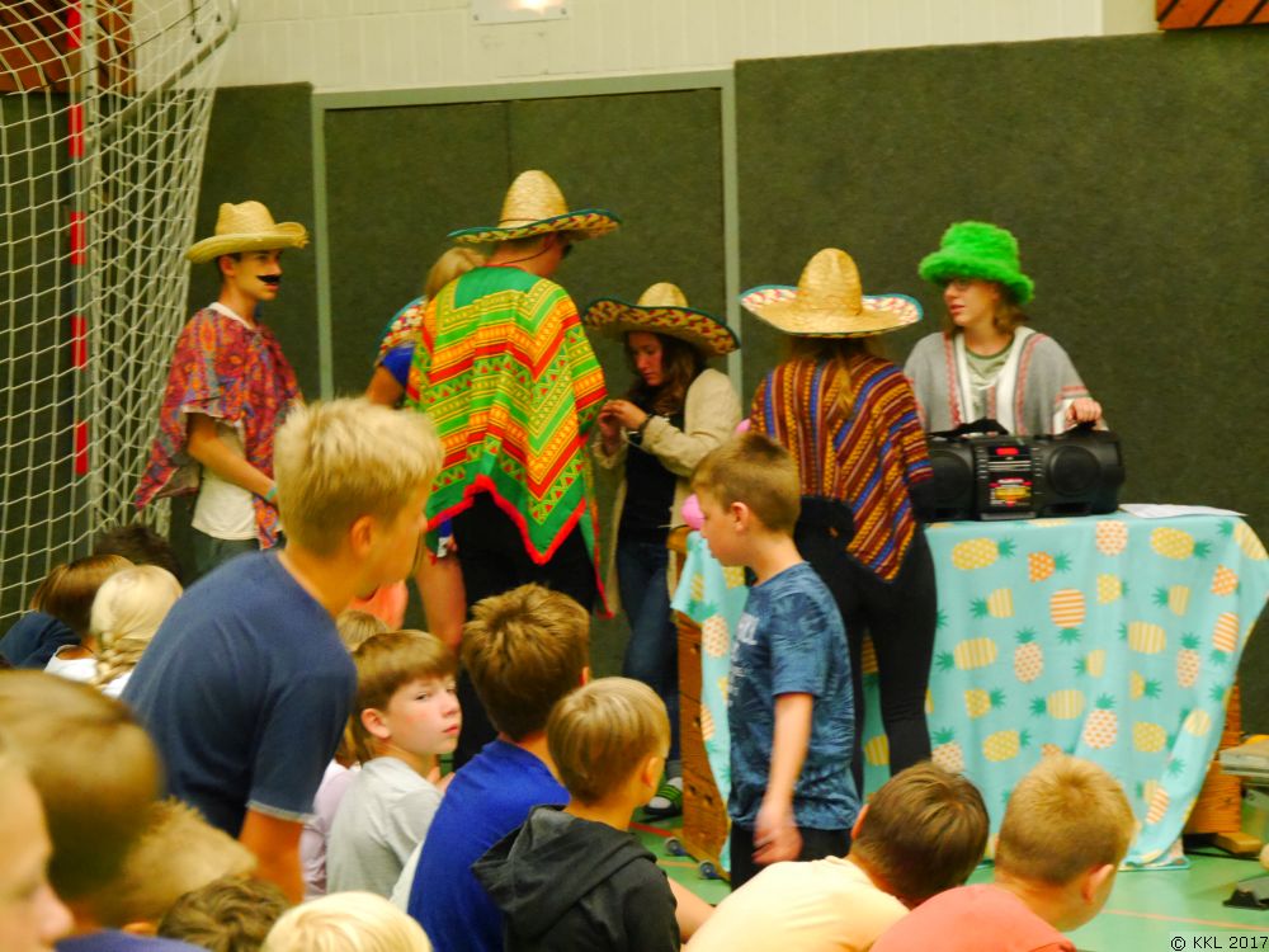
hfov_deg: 21.3
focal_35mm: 92
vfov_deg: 16.1
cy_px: 476
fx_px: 3373
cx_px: 634
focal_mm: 46
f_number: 4.9
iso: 3200
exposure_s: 1/40
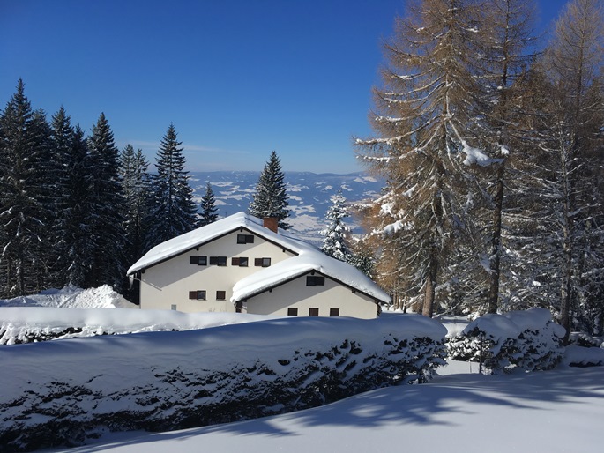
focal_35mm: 29
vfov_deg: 48.2
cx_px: 302
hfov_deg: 61.7
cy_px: 226
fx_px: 506
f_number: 2.2
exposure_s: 1/2959
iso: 25
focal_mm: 4.15
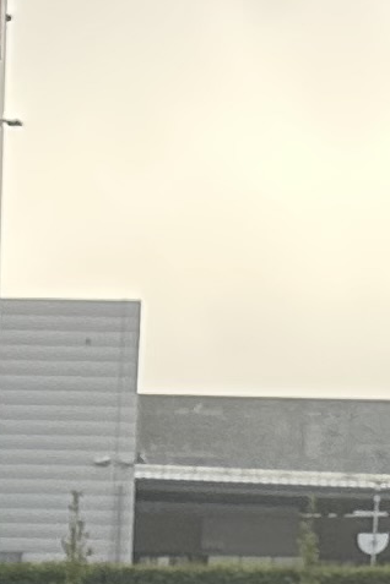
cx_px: -110
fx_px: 3428
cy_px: 1718
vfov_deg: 8.3
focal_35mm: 211
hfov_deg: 6.5
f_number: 1.78
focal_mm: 6.86
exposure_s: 1/1144
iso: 80
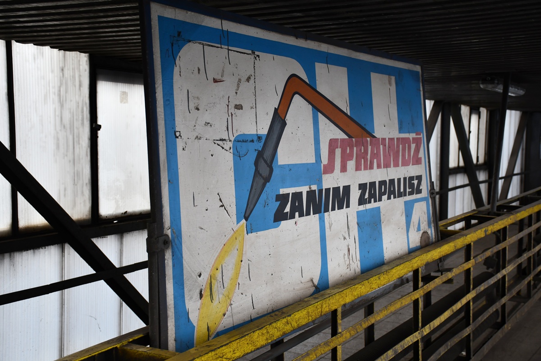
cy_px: 180
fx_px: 721
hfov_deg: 41.1
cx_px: 270
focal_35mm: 48
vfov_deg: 28.1
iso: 450
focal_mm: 32
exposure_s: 1/250
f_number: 4
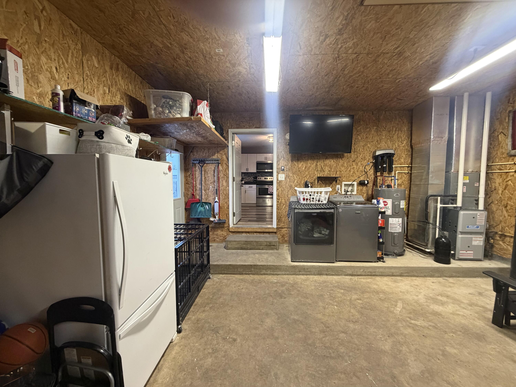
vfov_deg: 85.7
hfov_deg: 102.1
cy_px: 194
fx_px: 209
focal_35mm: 14
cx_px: 258
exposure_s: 1/60
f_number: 2.2
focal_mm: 2.22
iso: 400
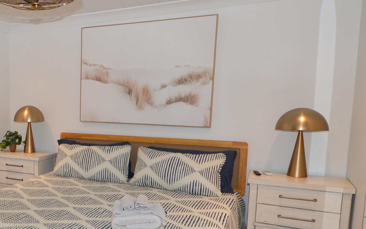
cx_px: 45
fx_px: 349
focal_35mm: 35
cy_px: 148
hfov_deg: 50.0
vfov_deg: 36.0
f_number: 3.5
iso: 450
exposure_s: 1/60
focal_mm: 10
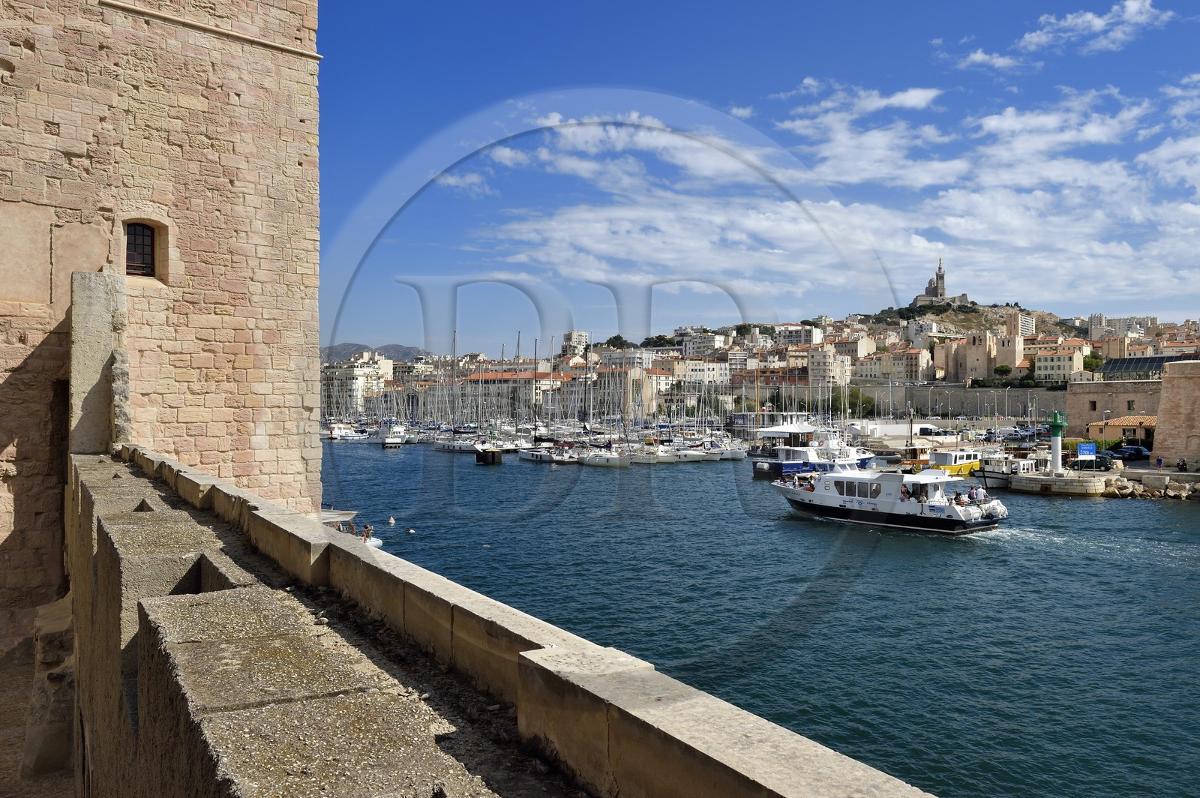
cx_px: 600
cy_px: 399
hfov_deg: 63.7
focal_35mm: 29
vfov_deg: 44.9
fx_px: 966
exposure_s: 1/250
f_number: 14
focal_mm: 29
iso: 200
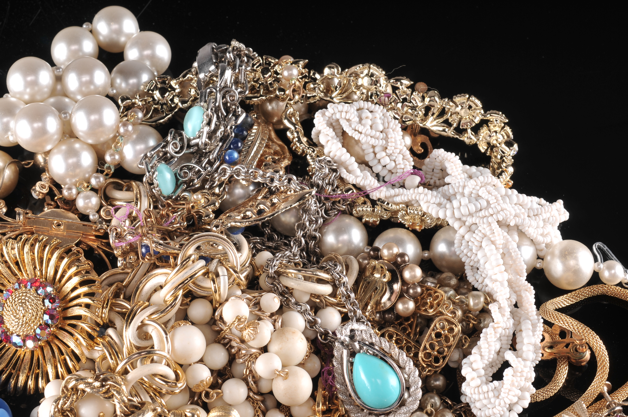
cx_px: 314
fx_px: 1568
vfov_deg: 15.2
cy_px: 208
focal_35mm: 90
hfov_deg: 22.6
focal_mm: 60
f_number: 18
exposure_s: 1/250
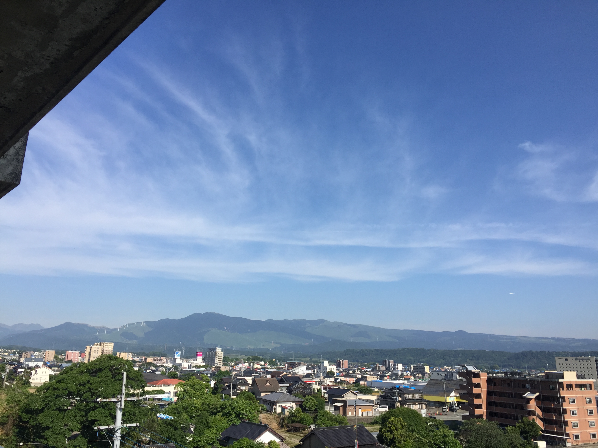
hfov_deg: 61.7
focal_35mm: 29
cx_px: 299
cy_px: 224
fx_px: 501
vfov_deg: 48.2
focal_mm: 4.15
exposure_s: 1/2326
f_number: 2.2
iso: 32
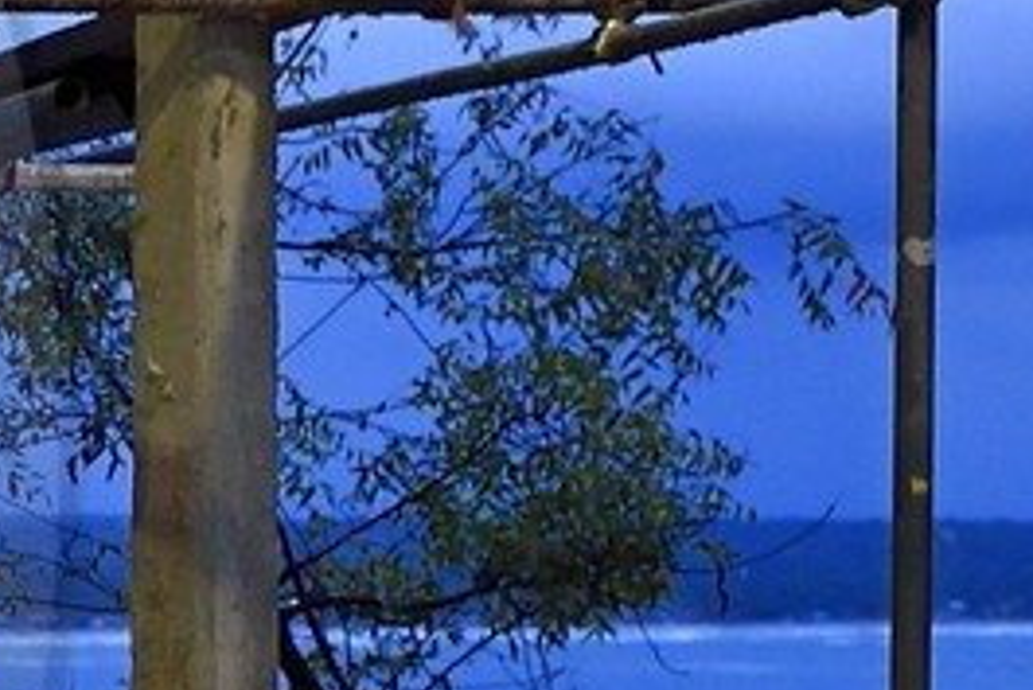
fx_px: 5024
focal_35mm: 175
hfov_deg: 10.1
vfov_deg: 7.9
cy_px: 448
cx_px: -1551
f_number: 4.5
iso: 3200
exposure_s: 1/20
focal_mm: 29
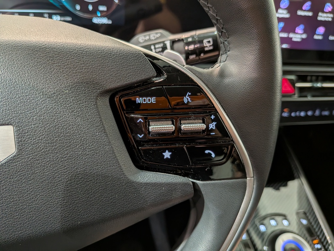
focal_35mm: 24
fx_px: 232
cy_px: 126
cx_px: 167
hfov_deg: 71.6
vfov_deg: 56.8
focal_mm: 4.53
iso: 39
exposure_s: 1/25
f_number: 1.7
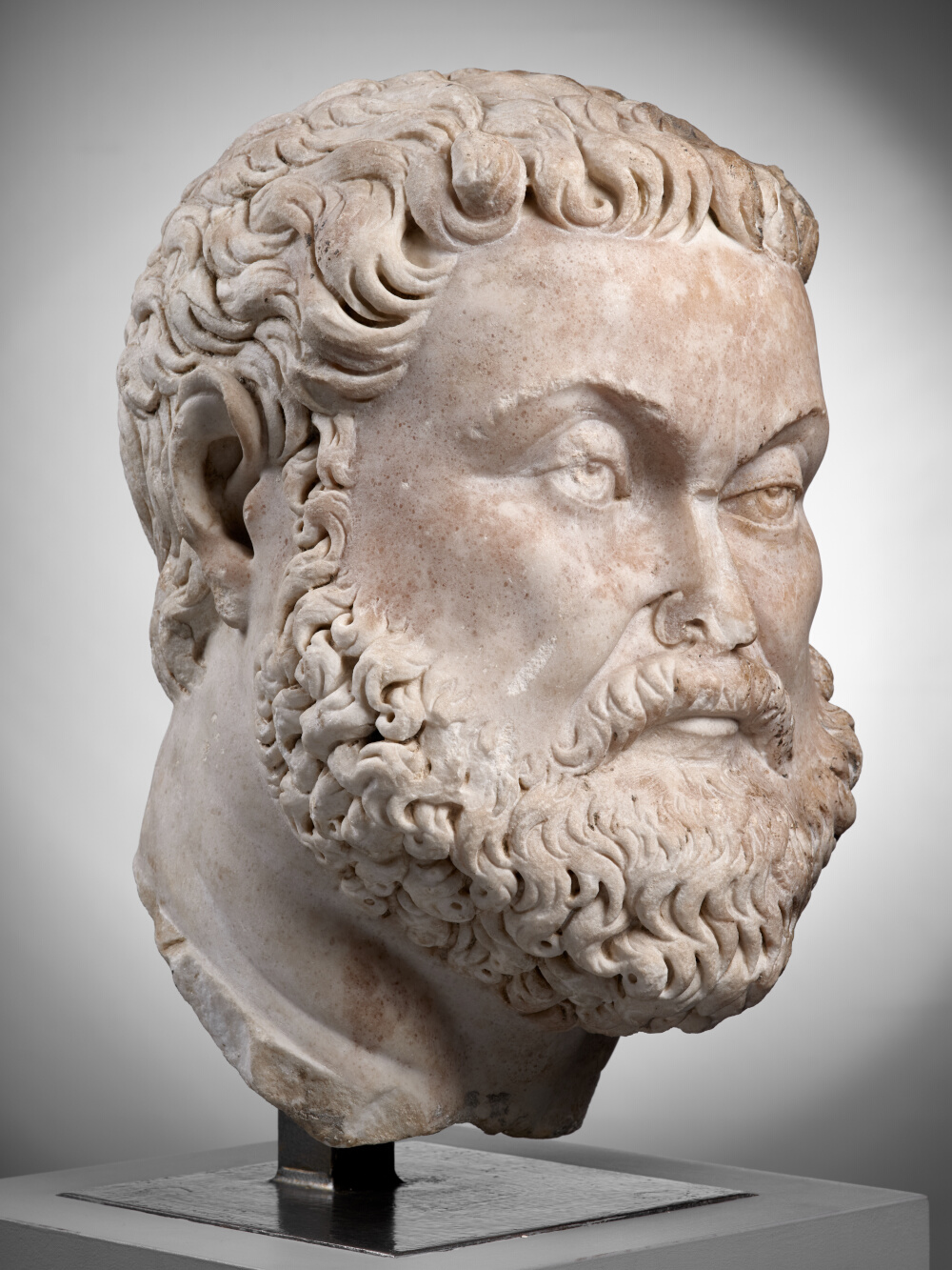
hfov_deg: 23.3
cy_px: 635
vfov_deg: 30.7
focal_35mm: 63
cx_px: 476
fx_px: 2310
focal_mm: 80
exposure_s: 1/125
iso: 200
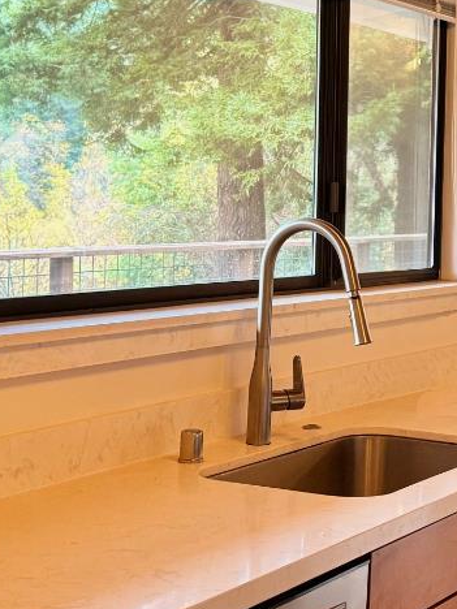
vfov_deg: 25.3
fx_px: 1355
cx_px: 548
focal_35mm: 77
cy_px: 249
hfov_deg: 18.2
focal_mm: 6.76
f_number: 1.78
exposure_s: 1/60
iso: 200
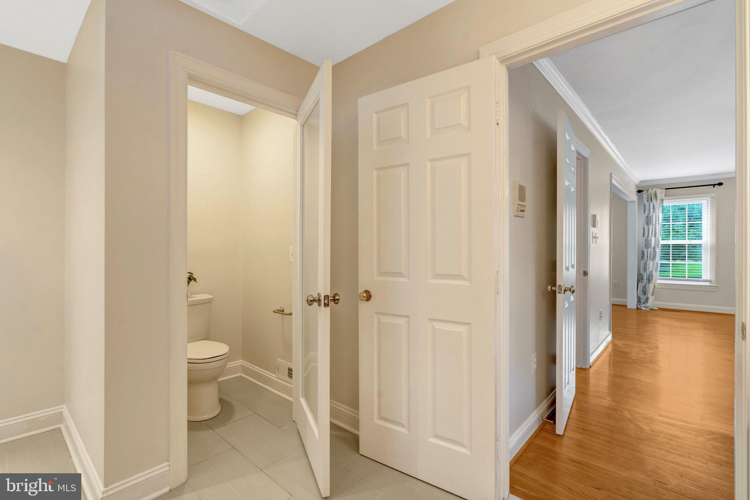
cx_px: 375
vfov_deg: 73.7
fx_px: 333
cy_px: 250
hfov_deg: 96.7
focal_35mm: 16
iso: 1250
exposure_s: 1/80
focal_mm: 16
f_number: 8
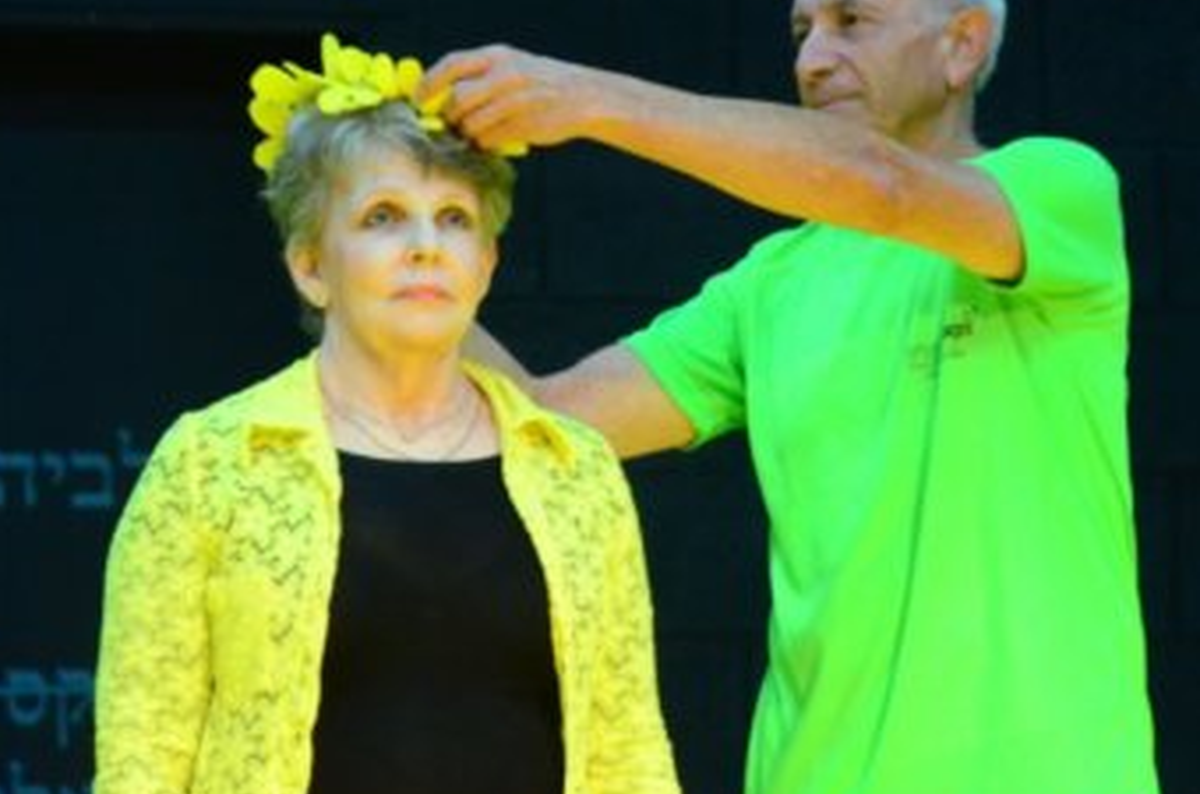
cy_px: 176
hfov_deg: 7.6
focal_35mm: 273
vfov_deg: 5.0
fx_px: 9074
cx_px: 570
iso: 4000
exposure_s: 1/30
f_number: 5.6
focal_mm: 105
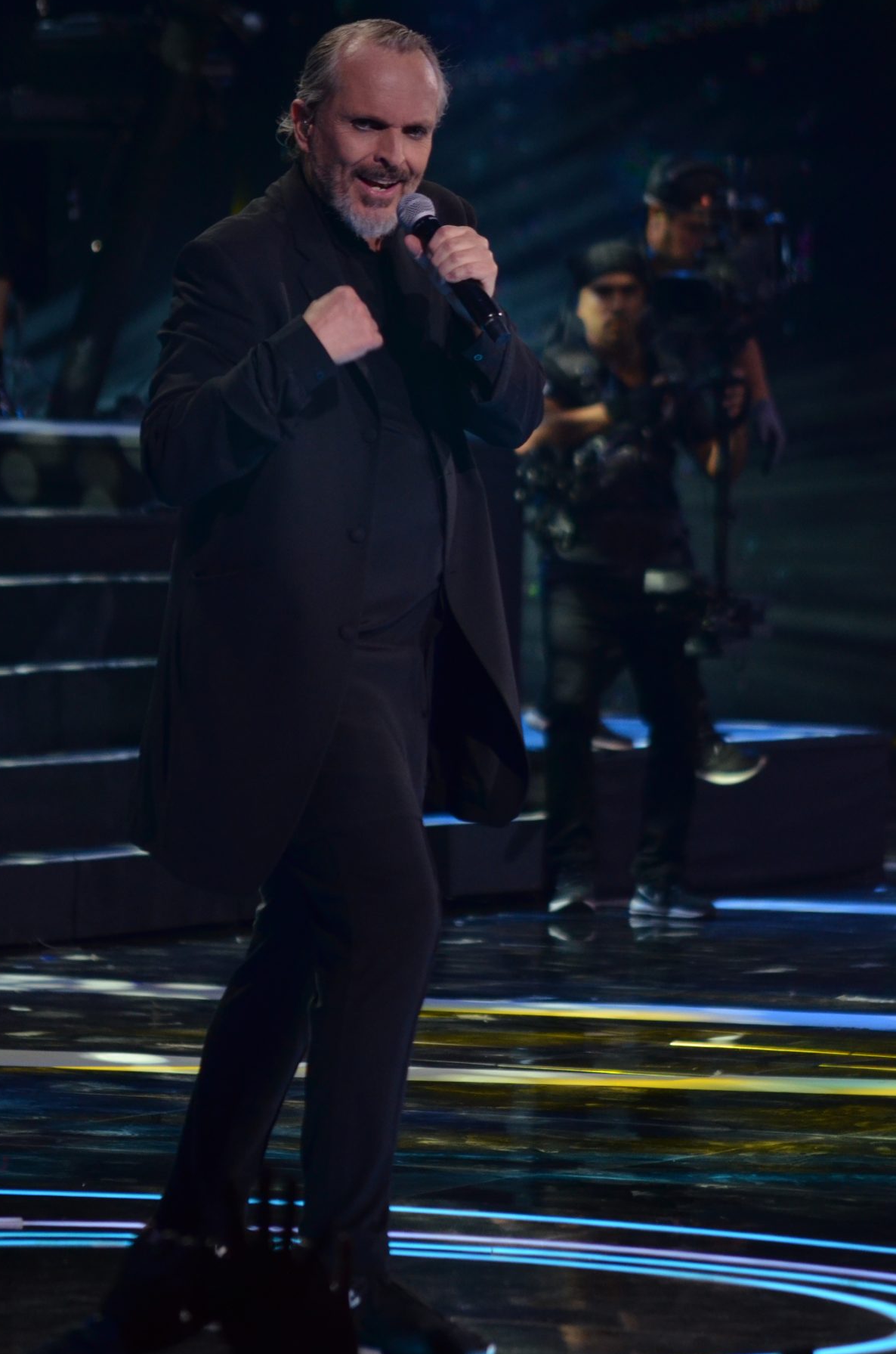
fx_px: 12864
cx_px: 406
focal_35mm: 343
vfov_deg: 6.0
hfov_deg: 4.0
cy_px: 596
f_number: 5.6
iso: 1000
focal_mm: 200
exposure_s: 1/160
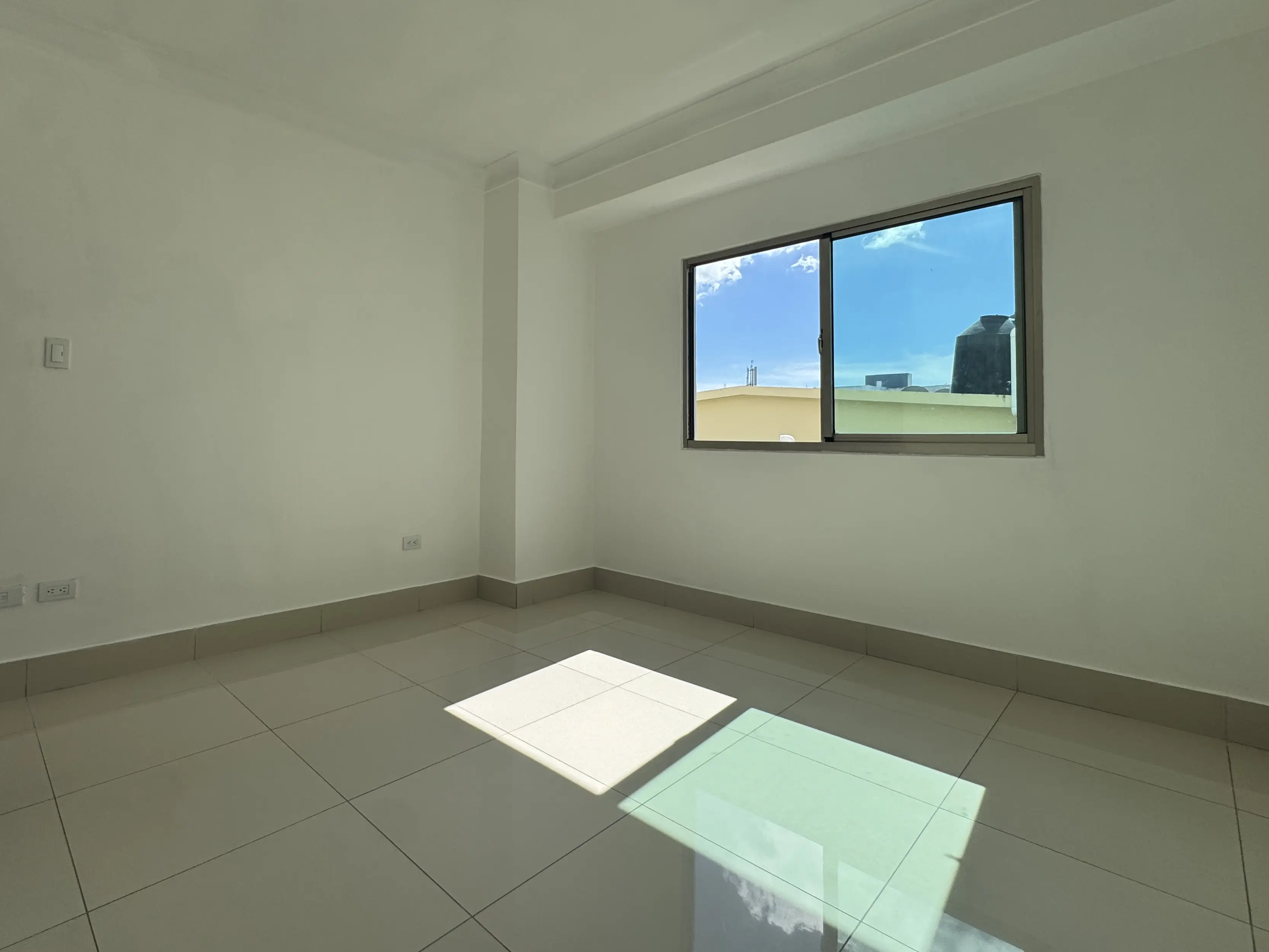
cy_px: 426
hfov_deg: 90.6
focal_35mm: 17
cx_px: 561
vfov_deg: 74.5
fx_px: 623
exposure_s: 1/1323
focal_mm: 2.22
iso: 50
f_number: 2.2
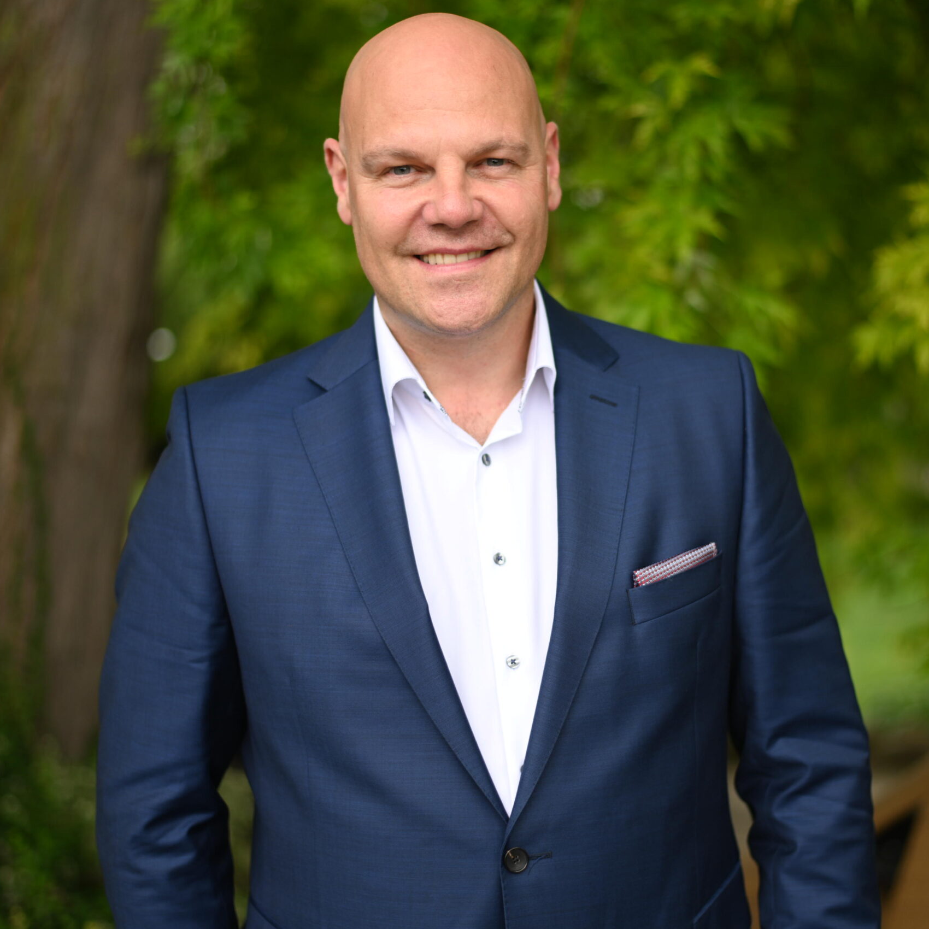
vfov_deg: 26.9
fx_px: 1943
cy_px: 464
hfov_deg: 26.8
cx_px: 546
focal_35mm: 64
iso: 100
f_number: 1.8
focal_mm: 50
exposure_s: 1/250
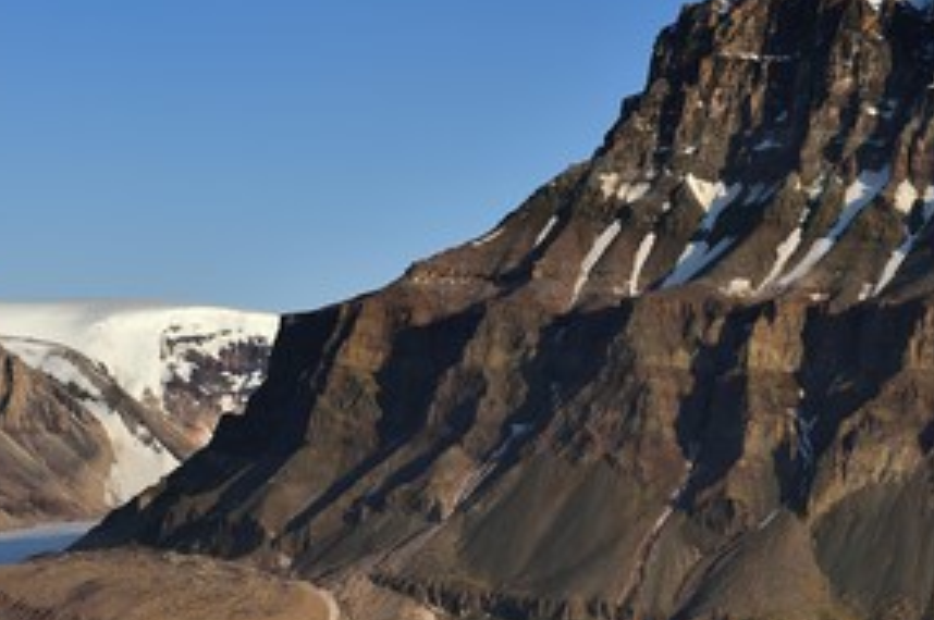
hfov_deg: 13.7
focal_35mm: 150
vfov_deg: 9.1
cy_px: 343
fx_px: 3887
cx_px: 485
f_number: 10
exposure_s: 1/400
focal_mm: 102
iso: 200
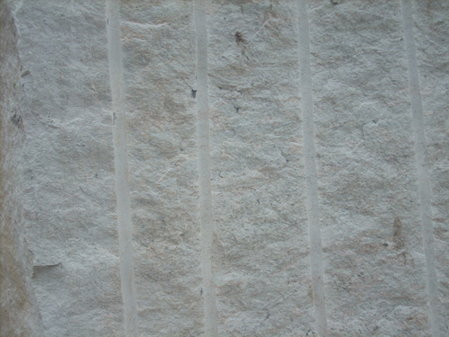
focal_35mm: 54
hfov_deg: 35.5
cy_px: 168
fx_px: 700
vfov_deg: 27.0
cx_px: 224
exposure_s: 1/201
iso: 64
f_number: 6.9
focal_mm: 9
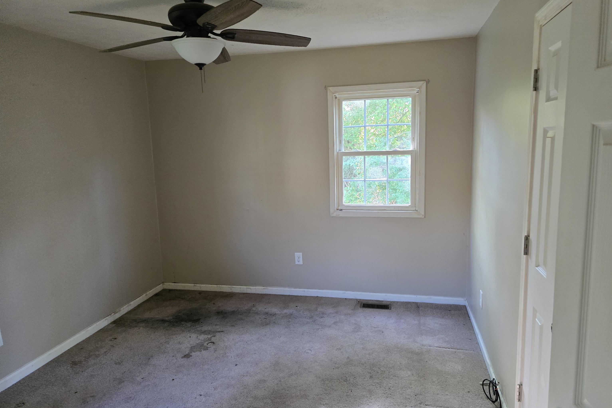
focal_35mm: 24
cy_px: 195
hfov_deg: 73.7
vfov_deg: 53.1
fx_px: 408
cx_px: 307
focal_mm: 6.3
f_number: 1.7
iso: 800
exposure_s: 1/120
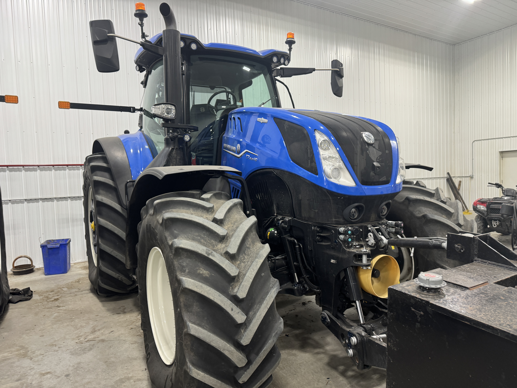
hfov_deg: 71.6
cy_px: 194
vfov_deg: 56.8
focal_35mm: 24
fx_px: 358
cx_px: 258
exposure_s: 1/120
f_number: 1.78
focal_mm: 6.76
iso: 125
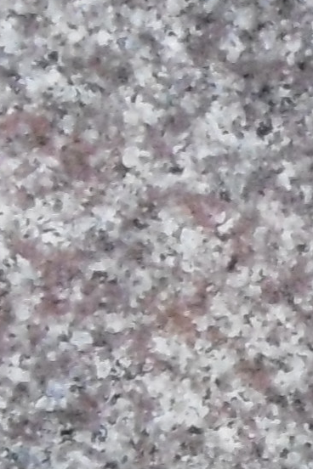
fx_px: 4864
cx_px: 654
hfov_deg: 3.6
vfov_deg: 5.5
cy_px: 769
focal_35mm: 373
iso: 400
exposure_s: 1/20
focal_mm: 7.7
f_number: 3.8
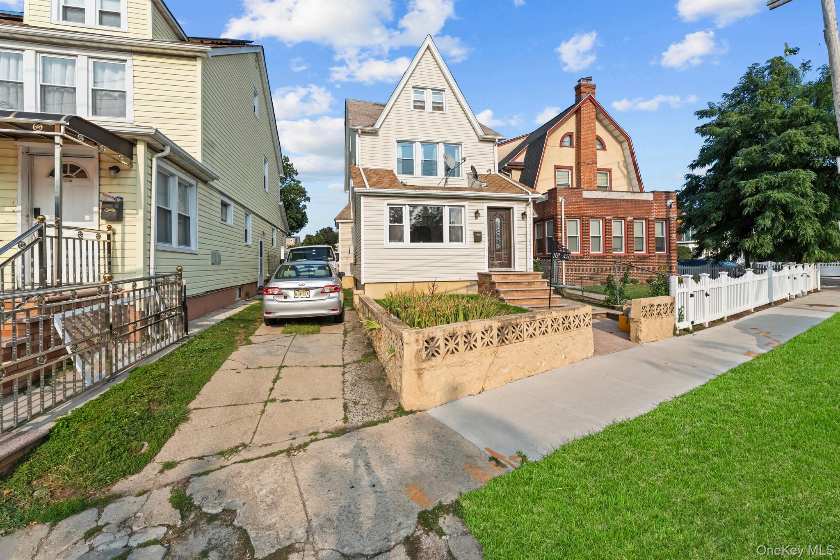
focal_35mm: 14
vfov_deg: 81.2
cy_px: 280
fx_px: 327
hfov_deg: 104.3
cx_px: 420
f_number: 10
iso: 1000
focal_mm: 14
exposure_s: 1/1000
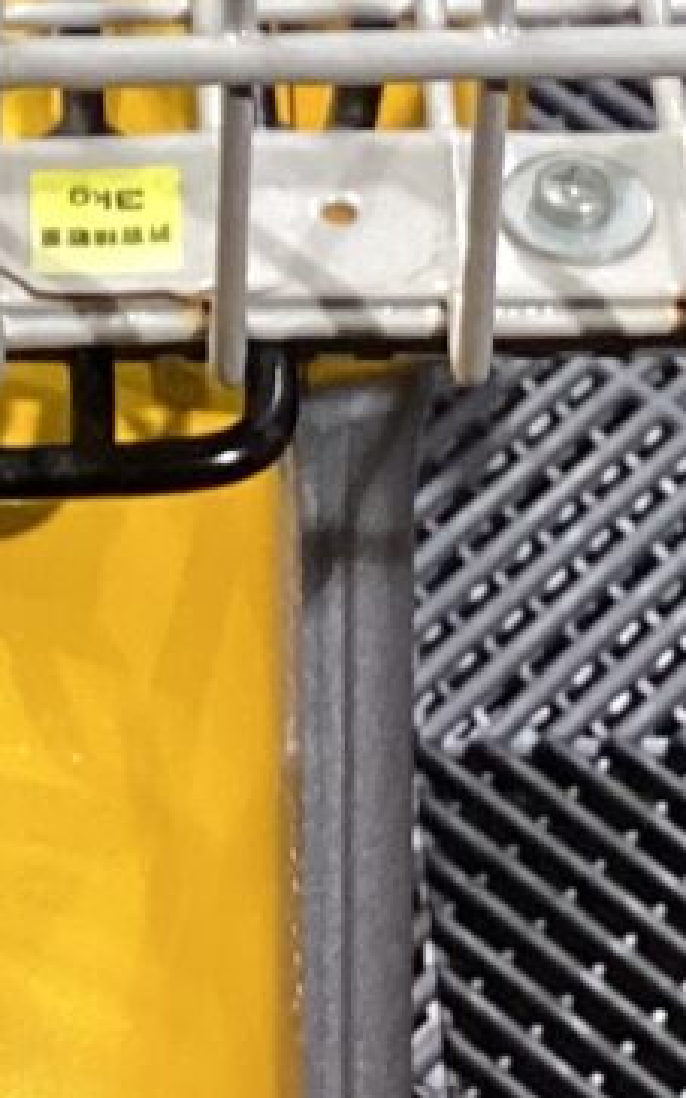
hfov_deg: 7.5
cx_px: -24
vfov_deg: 11.4
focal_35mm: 174
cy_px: -653
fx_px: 5203
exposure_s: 1/50
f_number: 2.4
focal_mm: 3.3
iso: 160
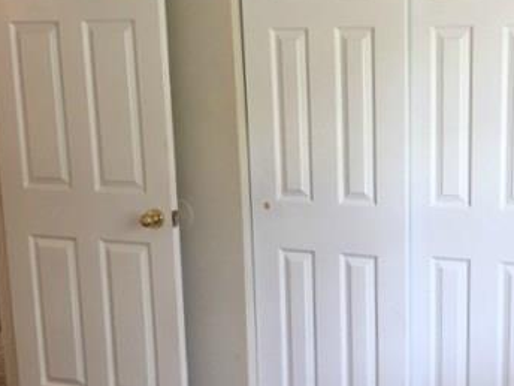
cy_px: 236
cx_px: 439
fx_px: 787
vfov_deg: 27.4
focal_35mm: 53
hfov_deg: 34.6
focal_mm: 4.15
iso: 25
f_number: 2.2
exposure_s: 1/15
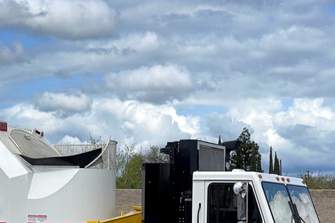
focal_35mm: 122
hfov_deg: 16.7
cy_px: 150
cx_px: 79
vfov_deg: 11.2
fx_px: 1135
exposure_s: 1/1623
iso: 20
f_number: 2.2
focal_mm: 7.5
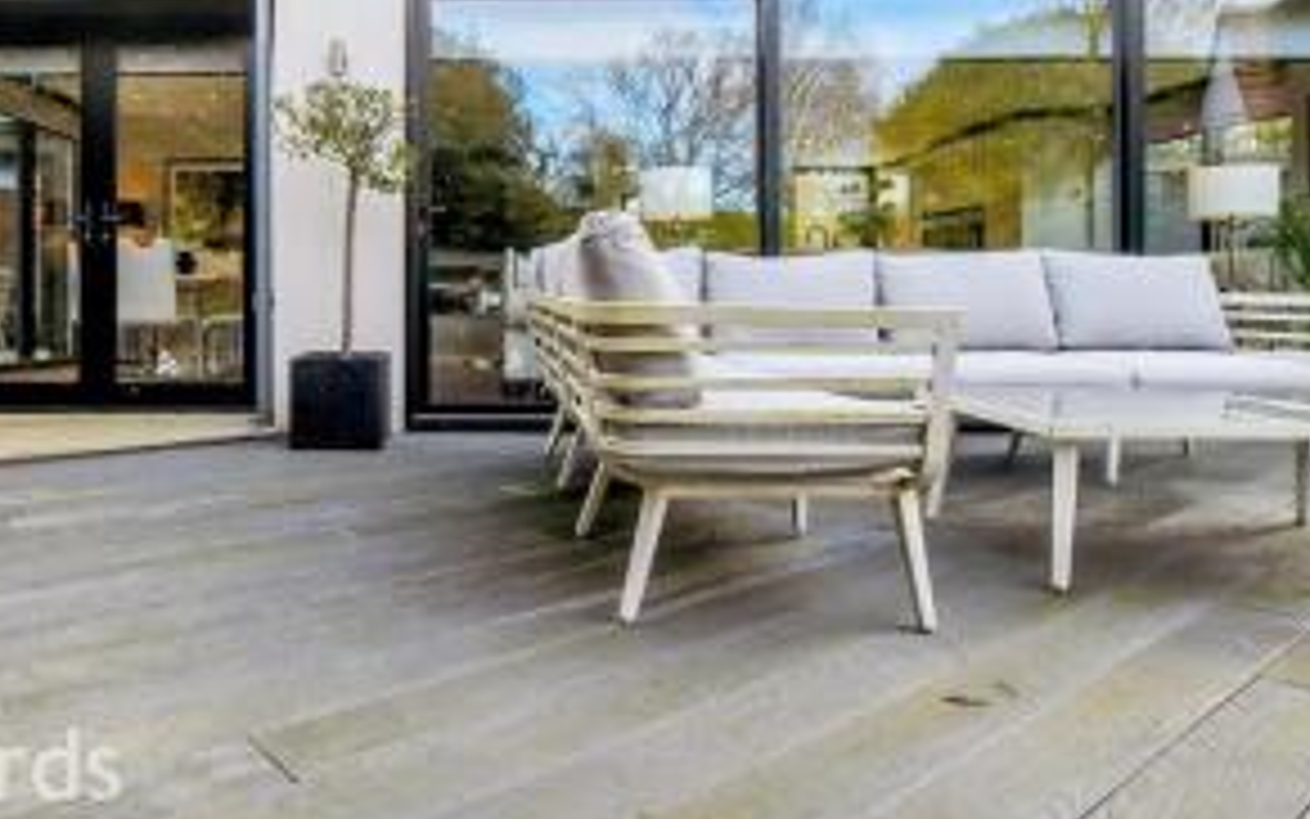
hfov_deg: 70.8
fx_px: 893
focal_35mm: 25
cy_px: 277
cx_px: 455
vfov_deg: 48.5
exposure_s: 1/60
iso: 160
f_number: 8
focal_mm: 10
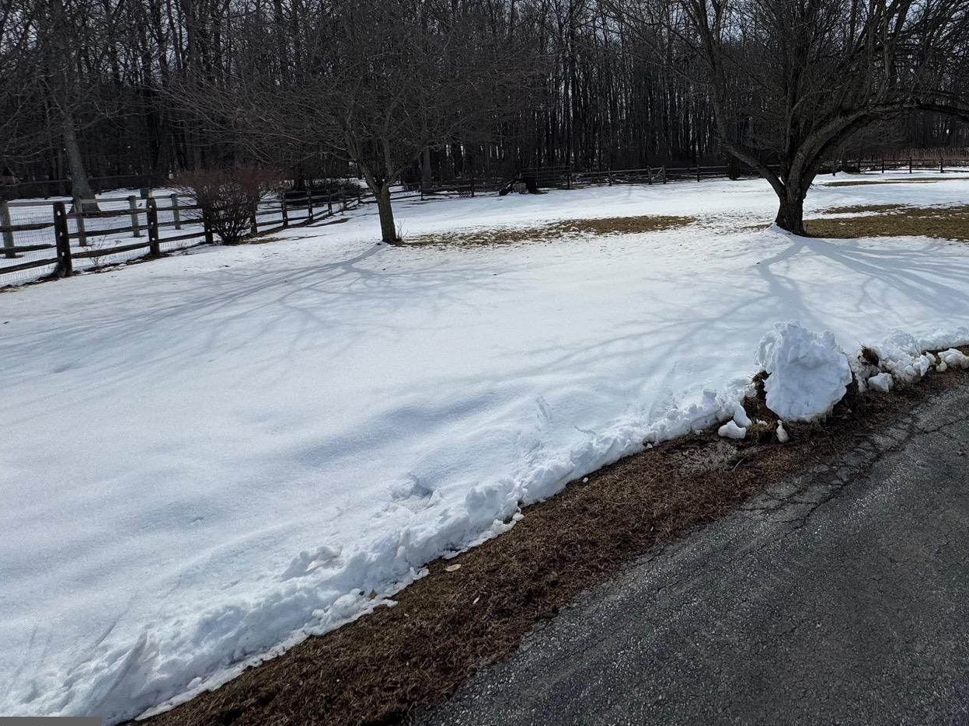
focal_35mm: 23
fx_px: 644
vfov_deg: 56.1
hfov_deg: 70.0
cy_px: 184
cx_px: 703
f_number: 2.2
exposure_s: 1/3390
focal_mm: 2.22
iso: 50
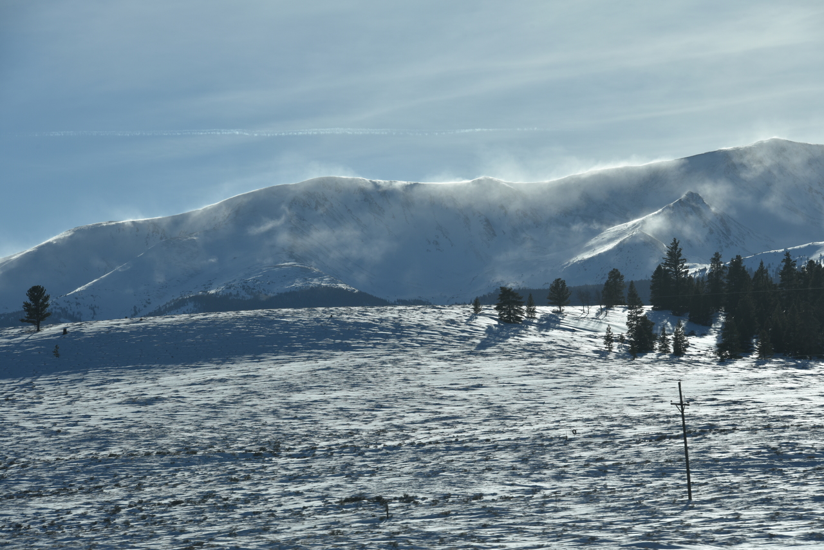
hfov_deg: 13.7
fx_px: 3434
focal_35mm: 150
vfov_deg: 9.2
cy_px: 275
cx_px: 412
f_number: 11
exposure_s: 1/500
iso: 100
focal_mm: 150
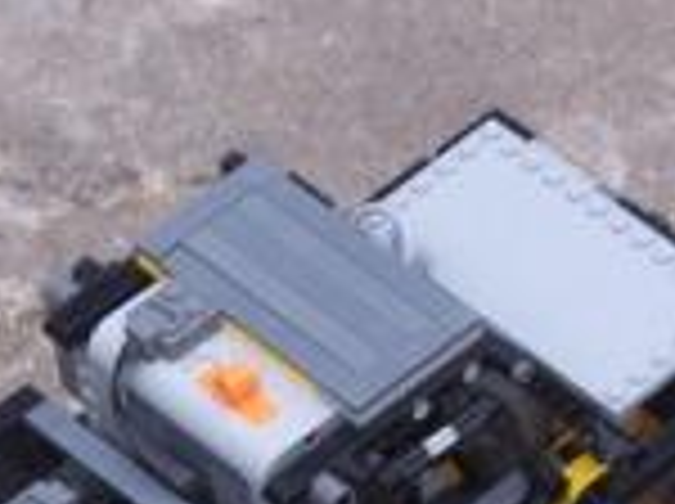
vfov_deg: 4.9
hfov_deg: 6.6
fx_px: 5821
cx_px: 248
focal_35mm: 299
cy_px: 562
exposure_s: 1/125
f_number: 4.9
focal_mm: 16.6
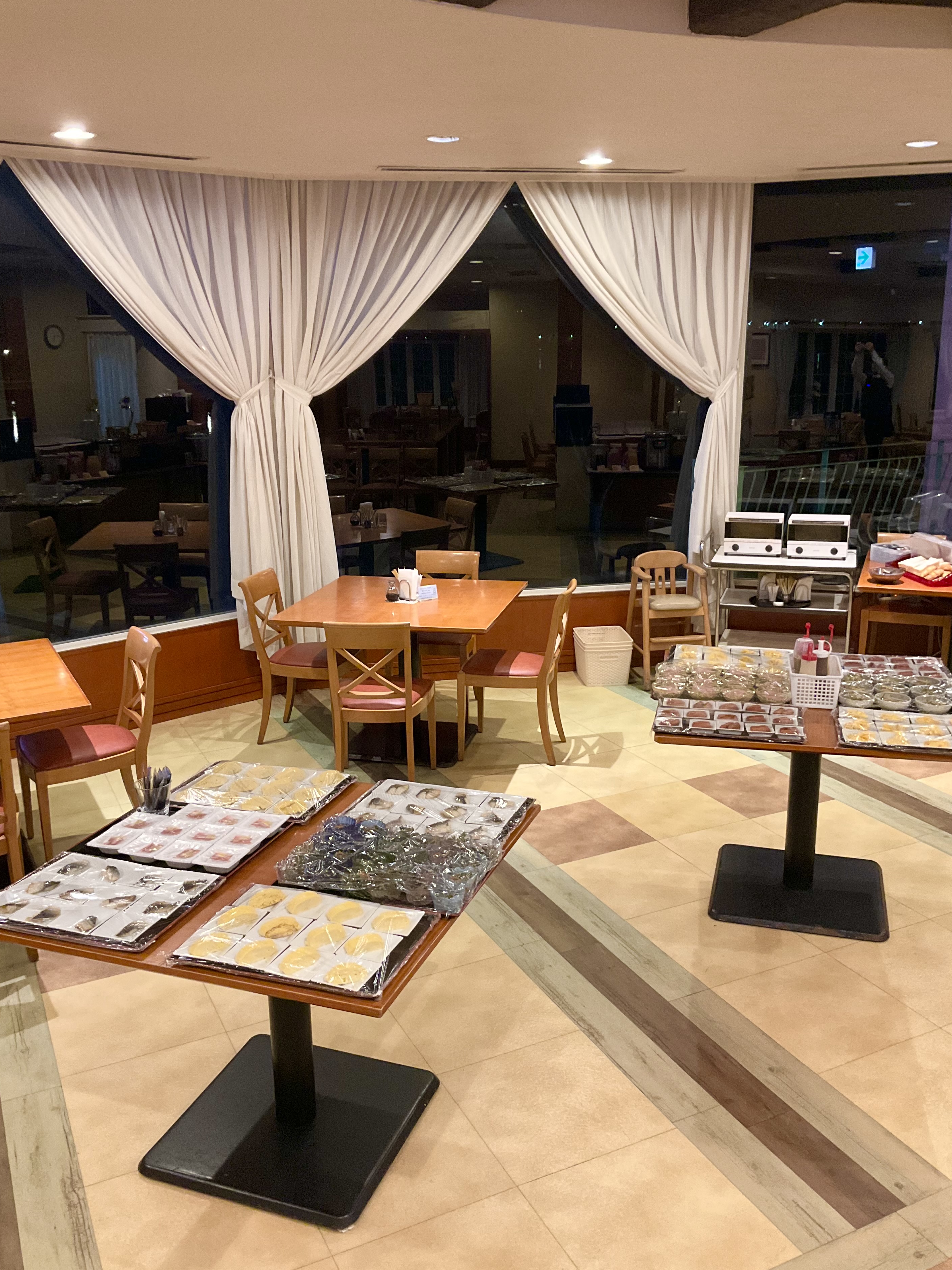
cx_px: 461
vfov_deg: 58.4
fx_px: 1137
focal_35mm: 31
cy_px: 641
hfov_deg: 45.4
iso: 250
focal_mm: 3
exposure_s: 1/40
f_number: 1.8
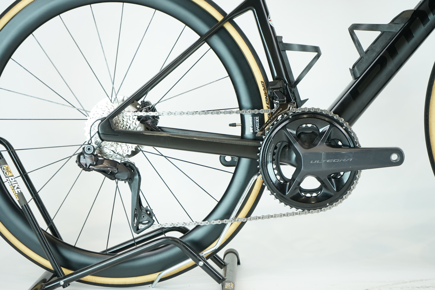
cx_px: 218
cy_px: 145
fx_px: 846
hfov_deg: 28.8
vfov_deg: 19.5
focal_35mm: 70
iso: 2000
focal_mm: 70
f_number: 6.3
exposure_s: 1/200
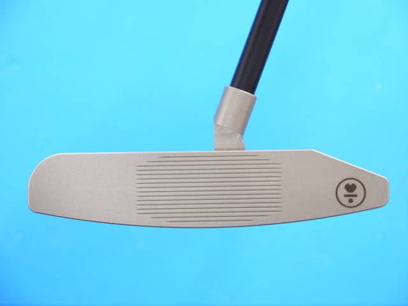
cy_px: 153
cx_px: 204
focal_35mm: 84
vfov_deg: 17.6
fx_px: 990
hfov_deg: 23.3
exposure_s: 1/60
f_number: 5.6
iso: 800
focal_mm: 42
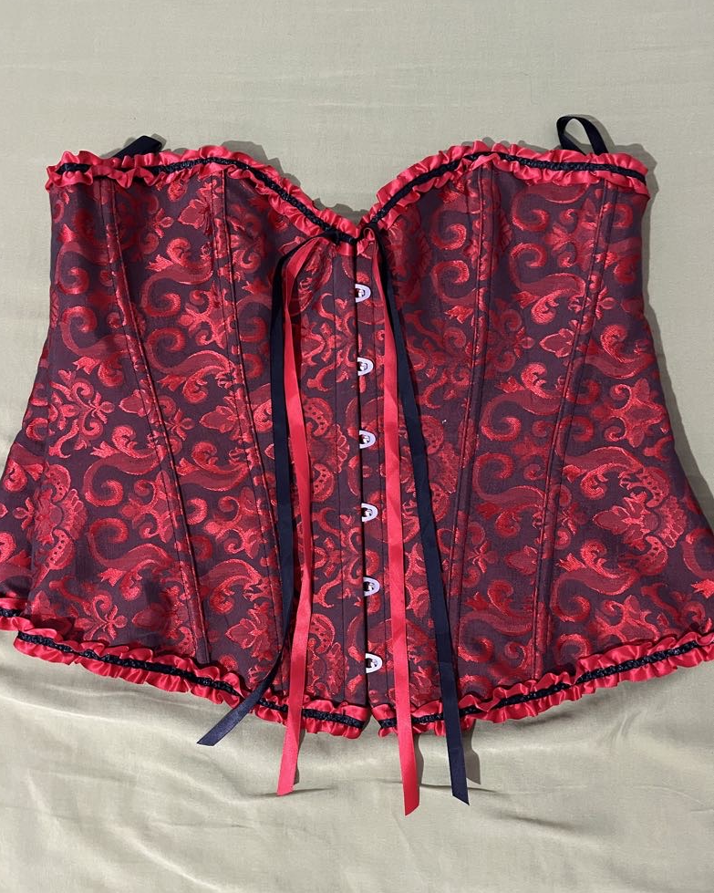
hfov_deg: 51.5
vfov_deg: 62.2
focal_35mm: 28
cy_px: 452
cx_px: 346
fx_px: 740
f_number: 1.6
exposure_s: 1/25
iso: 500
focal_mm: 5.1
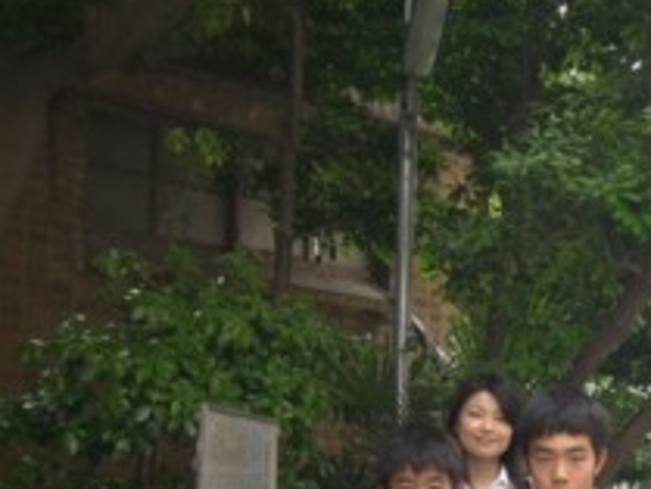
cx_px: 645
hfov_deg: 22.9
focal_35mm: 82
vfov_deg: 17.5
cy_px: 508
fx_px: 1543
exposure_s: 1/160
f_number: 2.7
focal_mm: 6.2
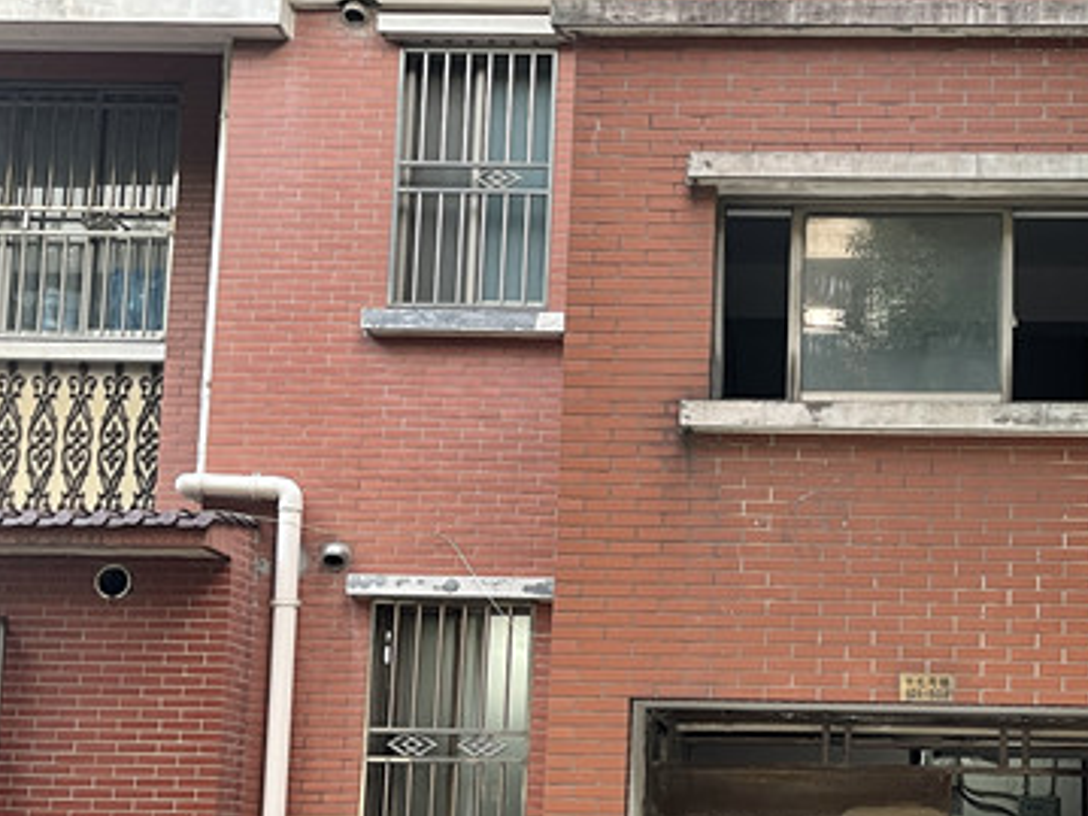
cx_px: 867
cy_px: 628
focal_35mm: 58
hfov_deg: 32.4
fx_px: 1822
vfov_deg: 24.9
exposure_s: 1/83
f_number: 1.6
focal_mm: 5.1
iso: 125
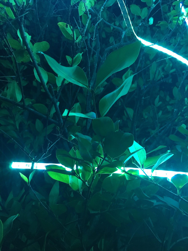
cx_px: 94
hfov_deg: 48.2
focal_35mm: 29
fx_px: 210
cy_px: 126
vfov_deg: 61.7
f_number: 2.2
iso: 250
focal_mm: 4.15
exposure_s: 1/15
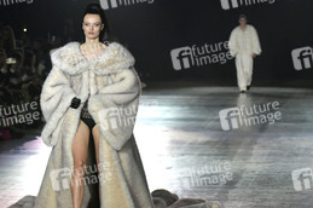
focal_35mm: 209
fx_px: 1815
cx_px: 97
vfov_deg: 6.6
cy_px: 86
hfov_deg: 9.8
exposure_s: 1/500
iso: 3200
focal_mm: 120
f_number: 5
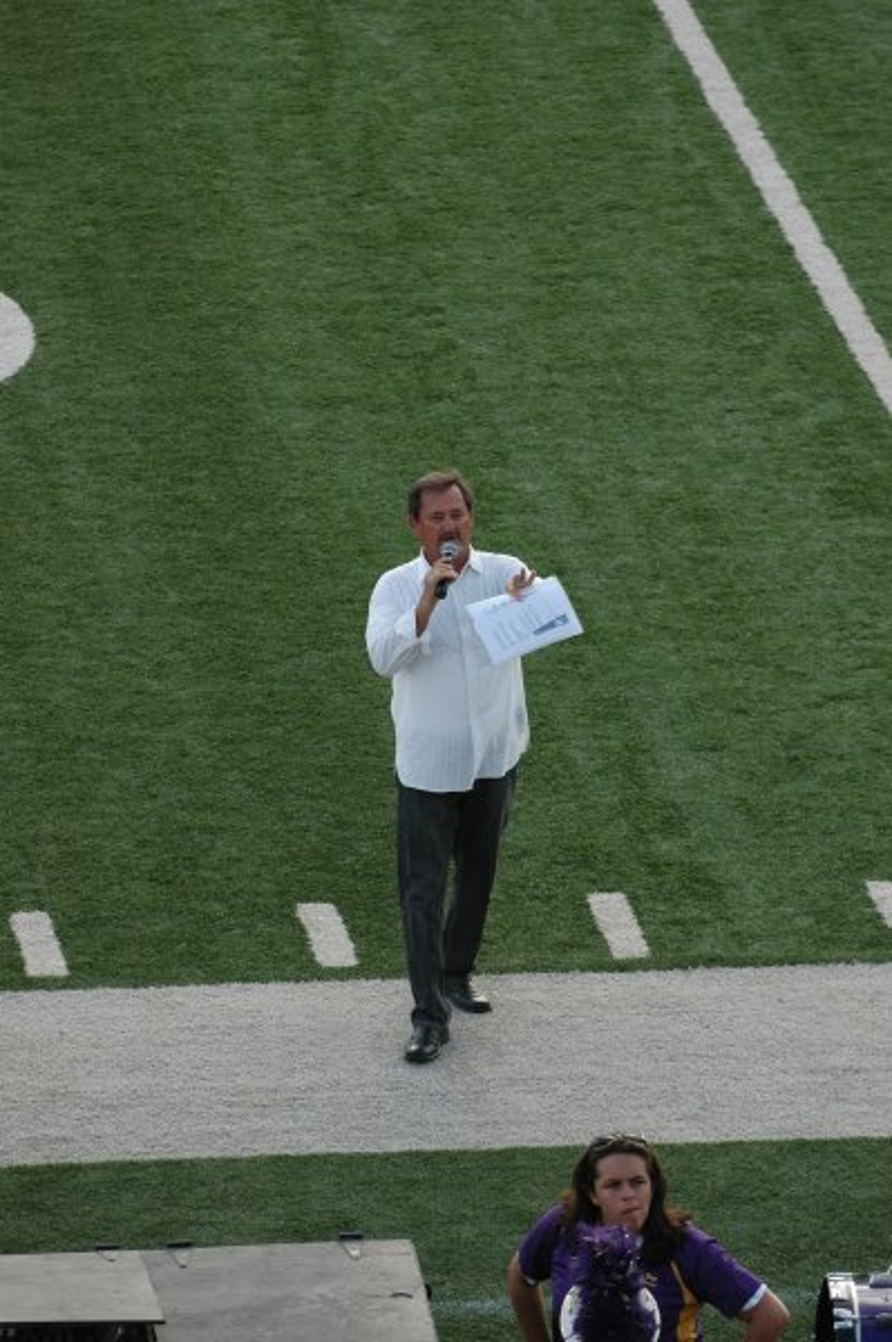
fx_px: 11168
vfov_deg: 6.9
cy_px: 671
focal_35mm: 300
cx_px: 446
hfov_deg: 4.6
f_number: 4.5
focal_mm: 200
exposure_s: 1/320
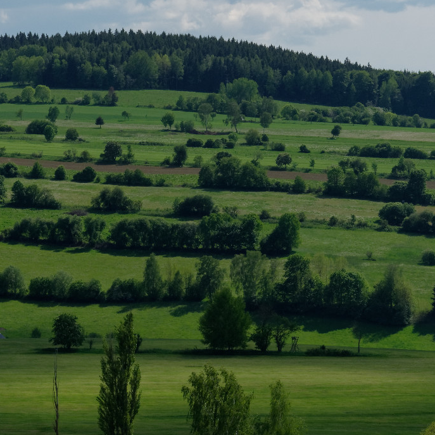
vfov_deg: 8.7
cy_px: 76
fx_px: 2843
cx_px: 280
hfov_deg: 8.7
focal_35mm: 200
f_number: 13
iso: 200
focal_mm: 53
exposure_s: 1/320
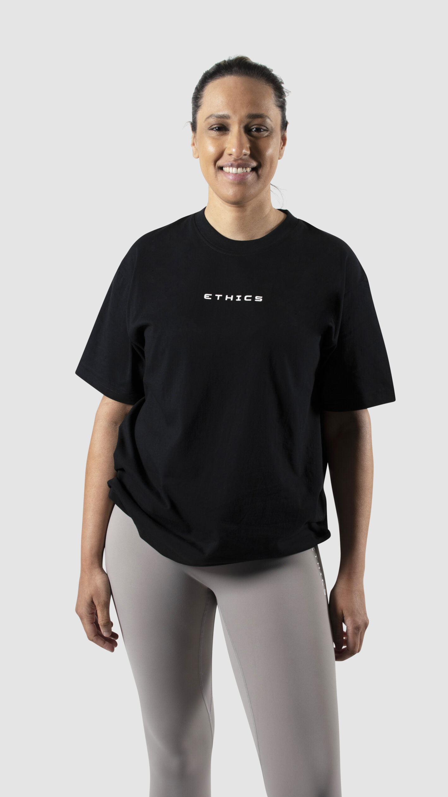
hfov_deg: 16.5
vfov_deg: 29.0
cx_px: 254
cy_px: 398
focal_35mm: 73
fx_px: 1542
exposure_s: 1/250
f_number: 9
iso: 100
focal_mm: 46
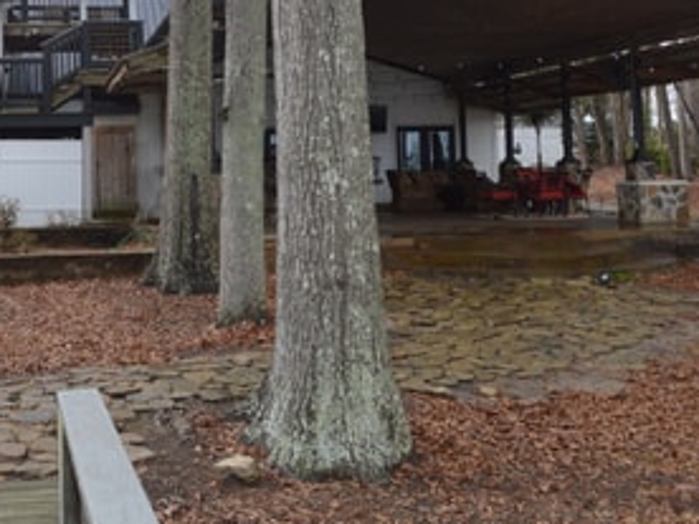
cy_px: 132
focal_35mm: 47
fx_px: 949
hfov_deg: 39.1
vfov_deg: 30.4
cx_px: 154
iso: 100
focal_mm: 18
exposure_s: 1/160
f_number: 6.3
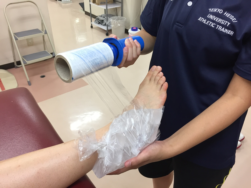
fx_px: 210
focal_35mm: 29
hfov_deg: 61.7
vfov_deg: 48.2
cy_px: 94
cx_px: 126
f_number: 2.2
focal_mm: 4.15
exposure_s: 1/30
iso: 40
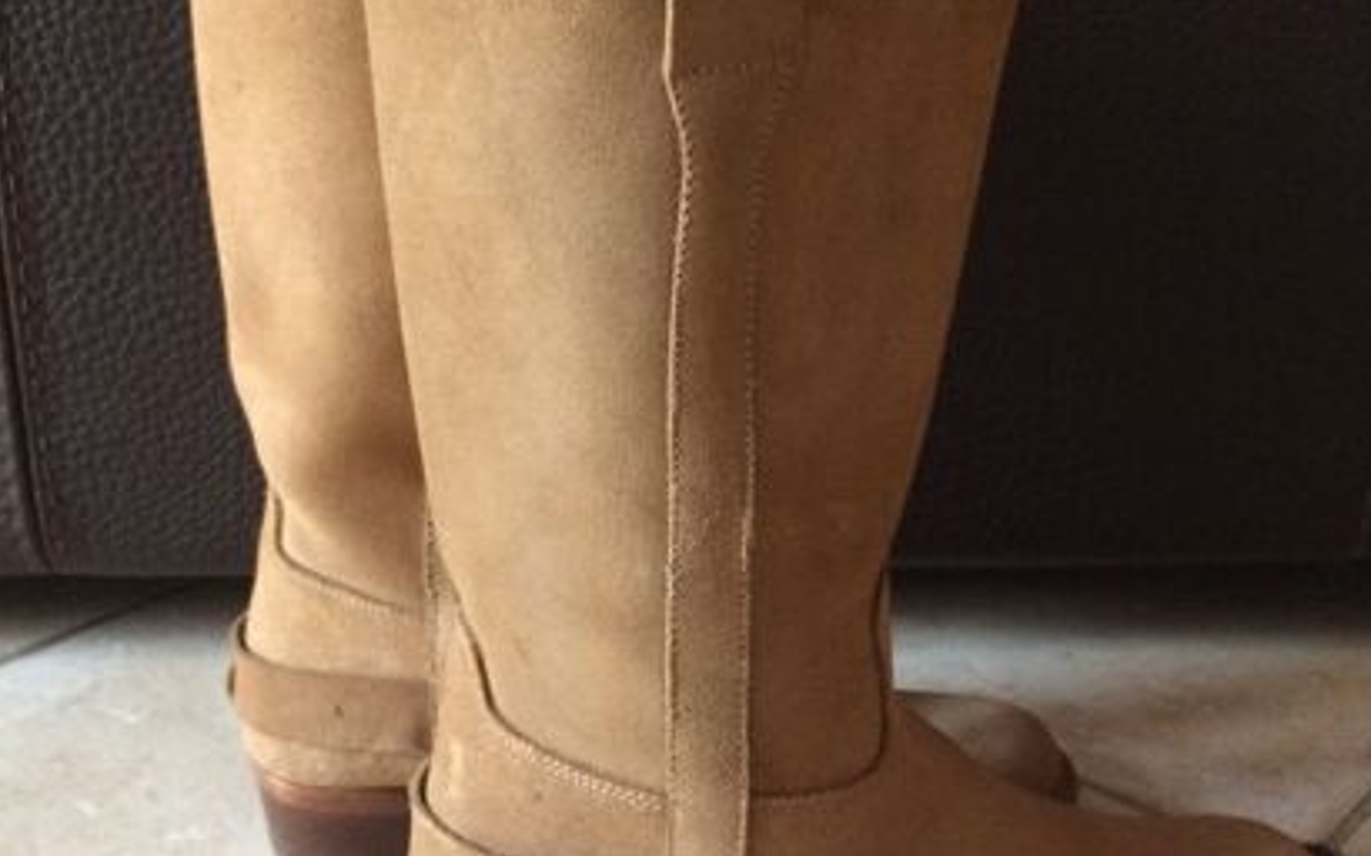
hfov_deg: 41.8
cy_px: 358
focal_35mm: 48
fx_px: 1793
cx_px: 639
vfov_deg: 26.8
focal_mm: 4.15
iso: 250
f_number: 2.2
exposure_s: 1/25
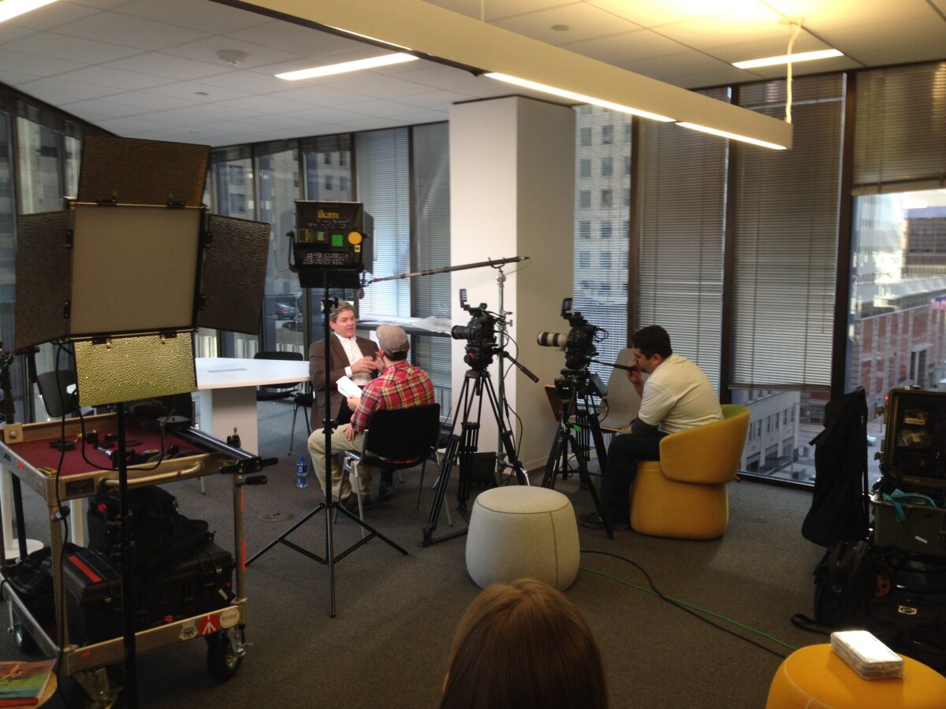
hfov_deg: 55.4
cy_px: 354
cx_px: 473
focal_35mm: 33
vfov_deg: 42.9
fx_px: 902
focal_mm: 4.12
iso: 50
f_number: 2.4
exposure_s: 1/40
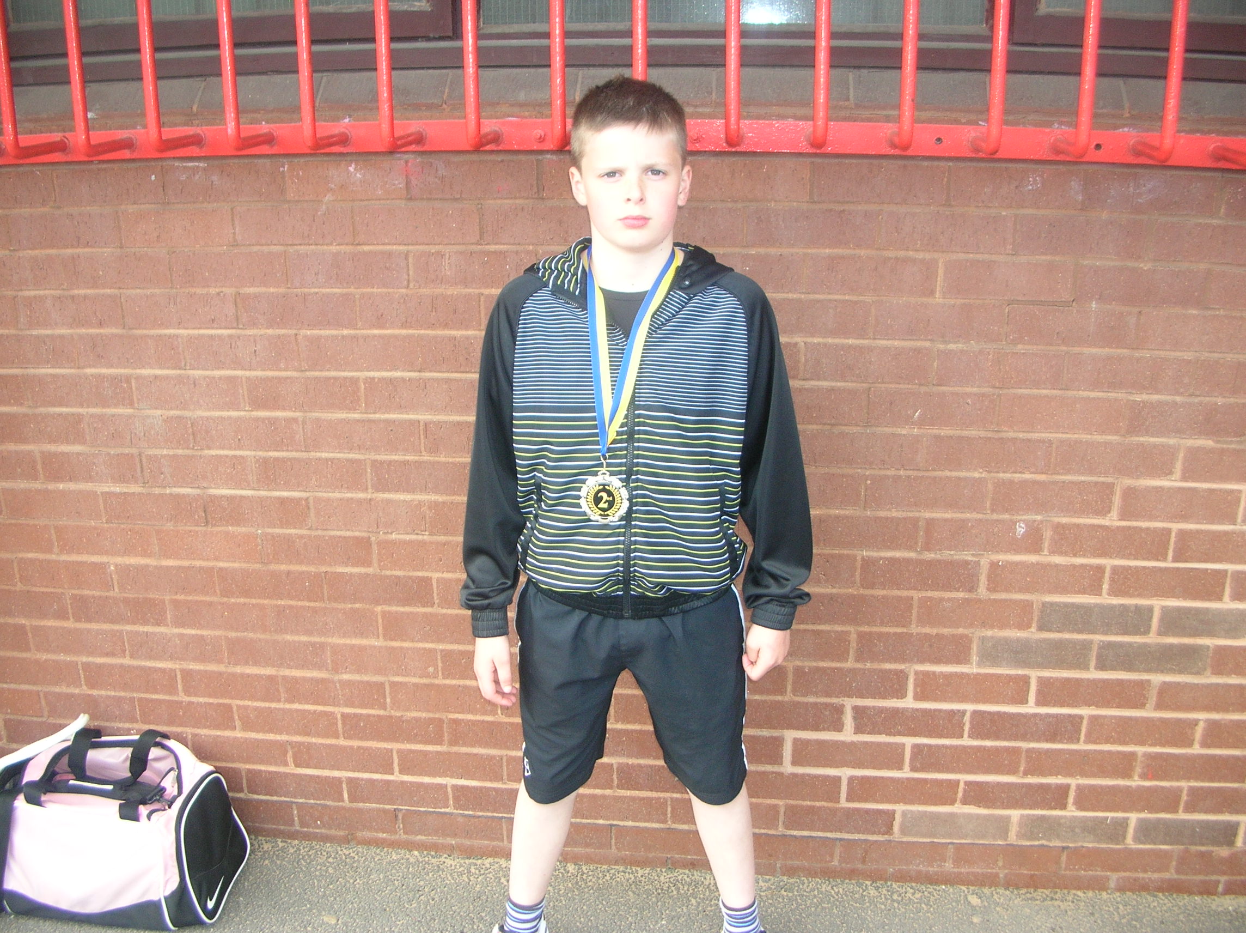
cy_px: 466
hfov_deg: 52.7
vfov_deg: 40.6
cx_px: 623
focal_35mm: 35
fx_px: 1259
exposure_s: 1/135
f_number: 2.8
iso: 71
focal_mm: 5.8
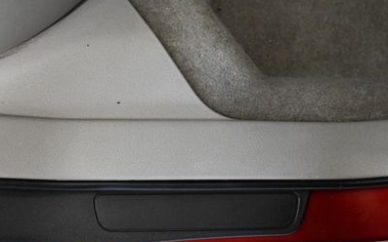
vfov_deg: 18.9
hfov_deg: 29.7
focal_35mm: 69
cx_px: 154
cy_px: 137
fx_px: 730
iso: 4000
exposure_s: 1/60
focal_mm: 21
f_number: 3.8
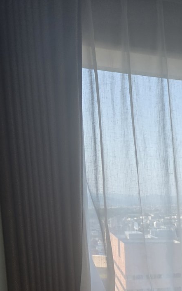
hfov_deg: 22.0
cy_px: 276
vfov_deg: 35.3
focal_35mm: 53
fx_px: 421
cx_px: 236
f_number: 1.8
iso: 32
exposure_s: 1/100
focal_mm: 5.4
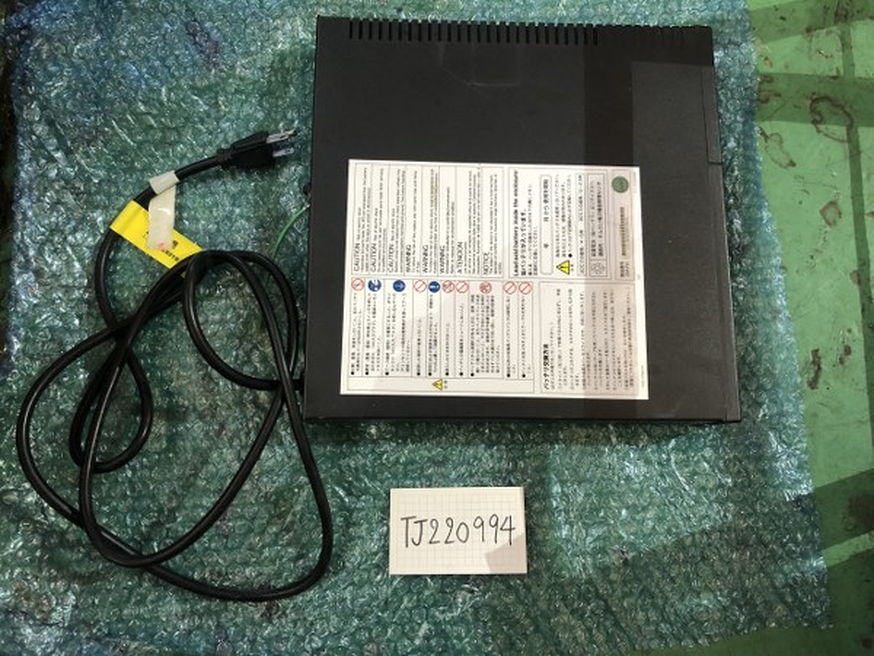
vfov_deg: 49.7
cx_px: 437
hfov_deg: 63.4
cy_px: 328
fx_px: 707
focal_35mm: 28
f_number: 1.8
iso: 100
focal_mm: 4
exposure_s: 1/13
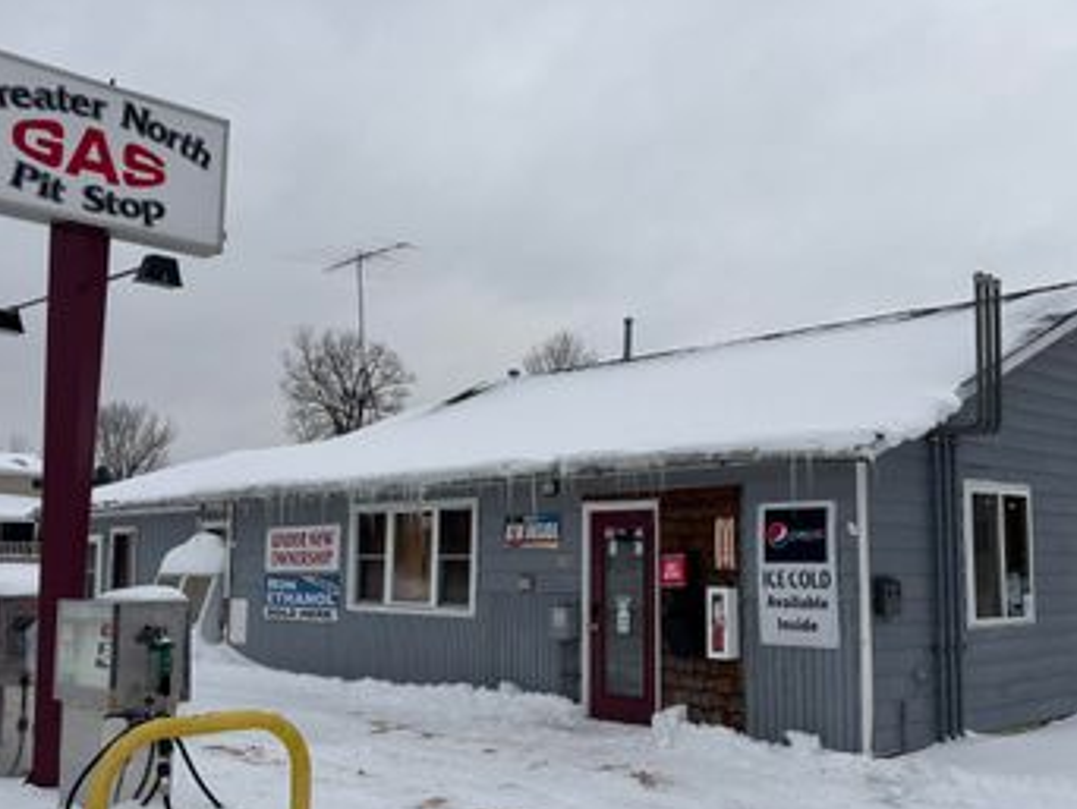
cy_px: 433
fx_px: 1183
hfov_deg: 48.8
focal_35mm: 38
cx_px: 605
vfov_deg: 37.7
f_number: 1.6
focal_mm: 5.96
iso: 50
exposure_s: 1/368
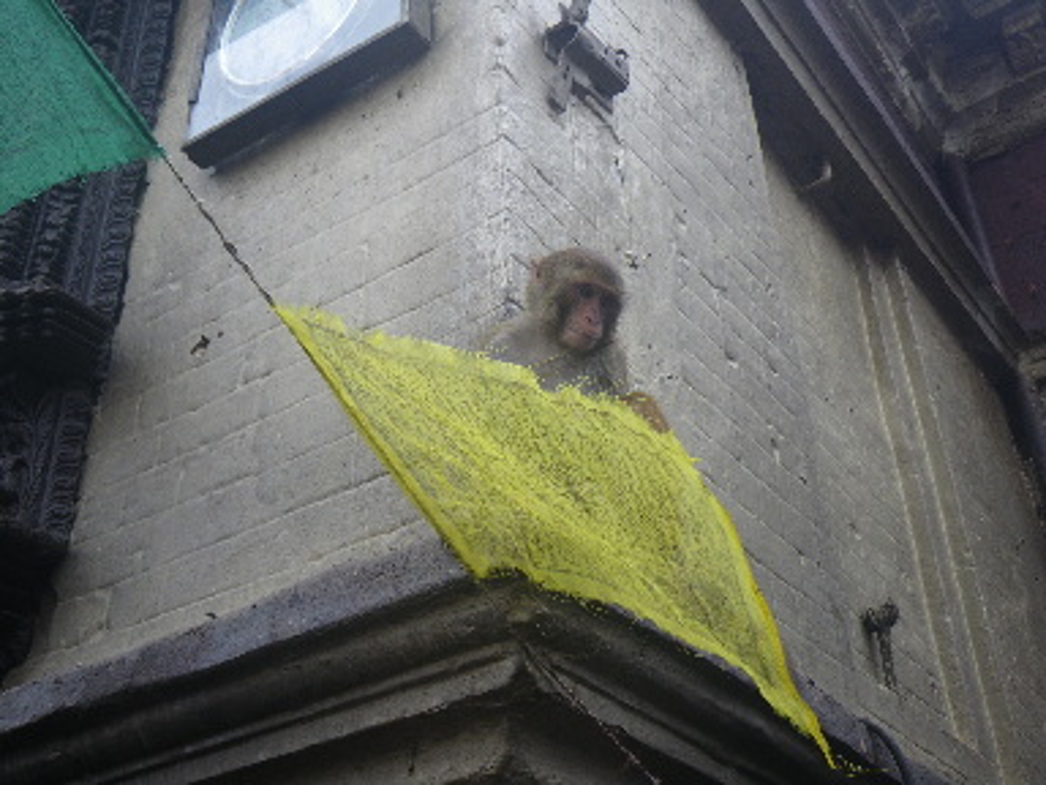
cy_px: 392
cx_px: 523
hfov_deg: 44.8
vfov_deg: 34.3
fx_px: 1269
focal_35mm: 42
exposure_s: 1/80
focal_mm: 7.5
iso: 50
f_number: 4.2
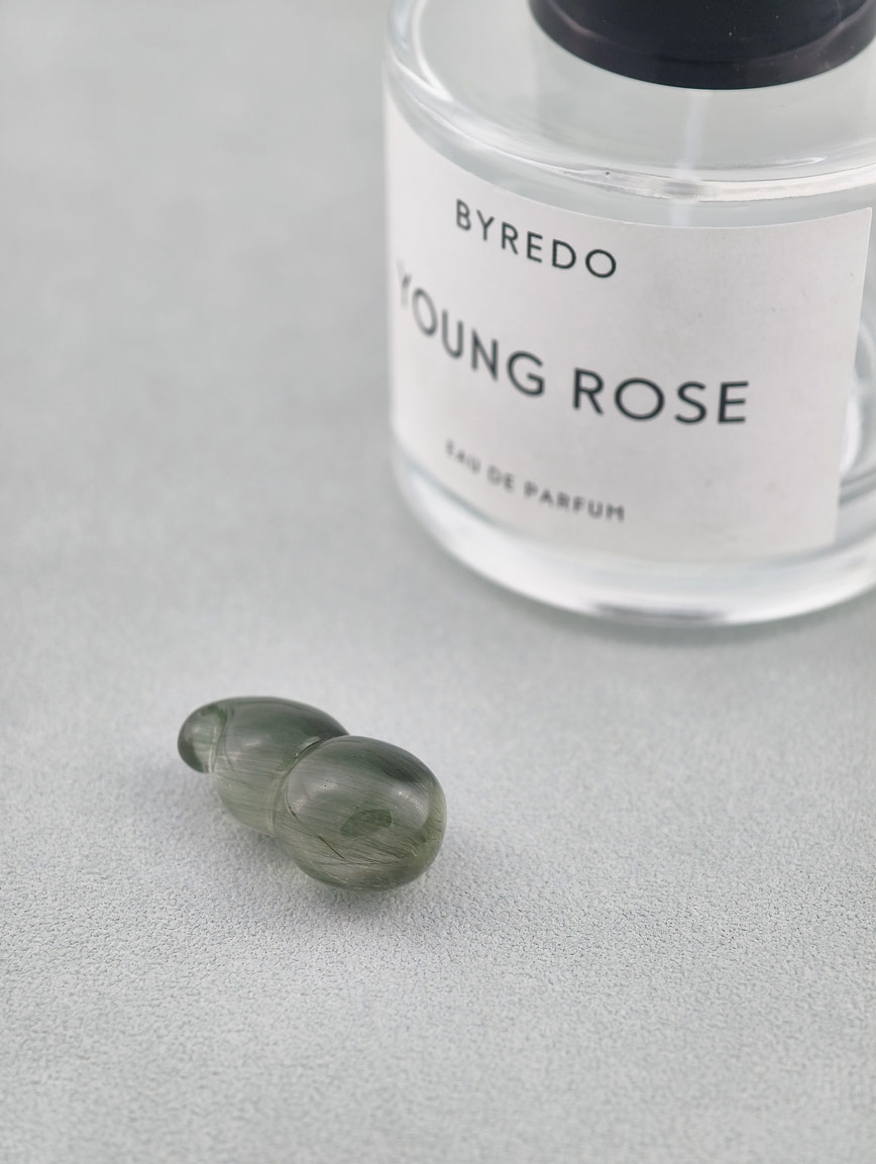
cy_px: 582
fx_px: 2861
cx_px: 438
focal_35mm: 85
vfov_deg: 23.0
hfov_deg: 17.4
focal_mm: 22.48
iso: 125
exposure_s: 1/160
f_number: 2.67
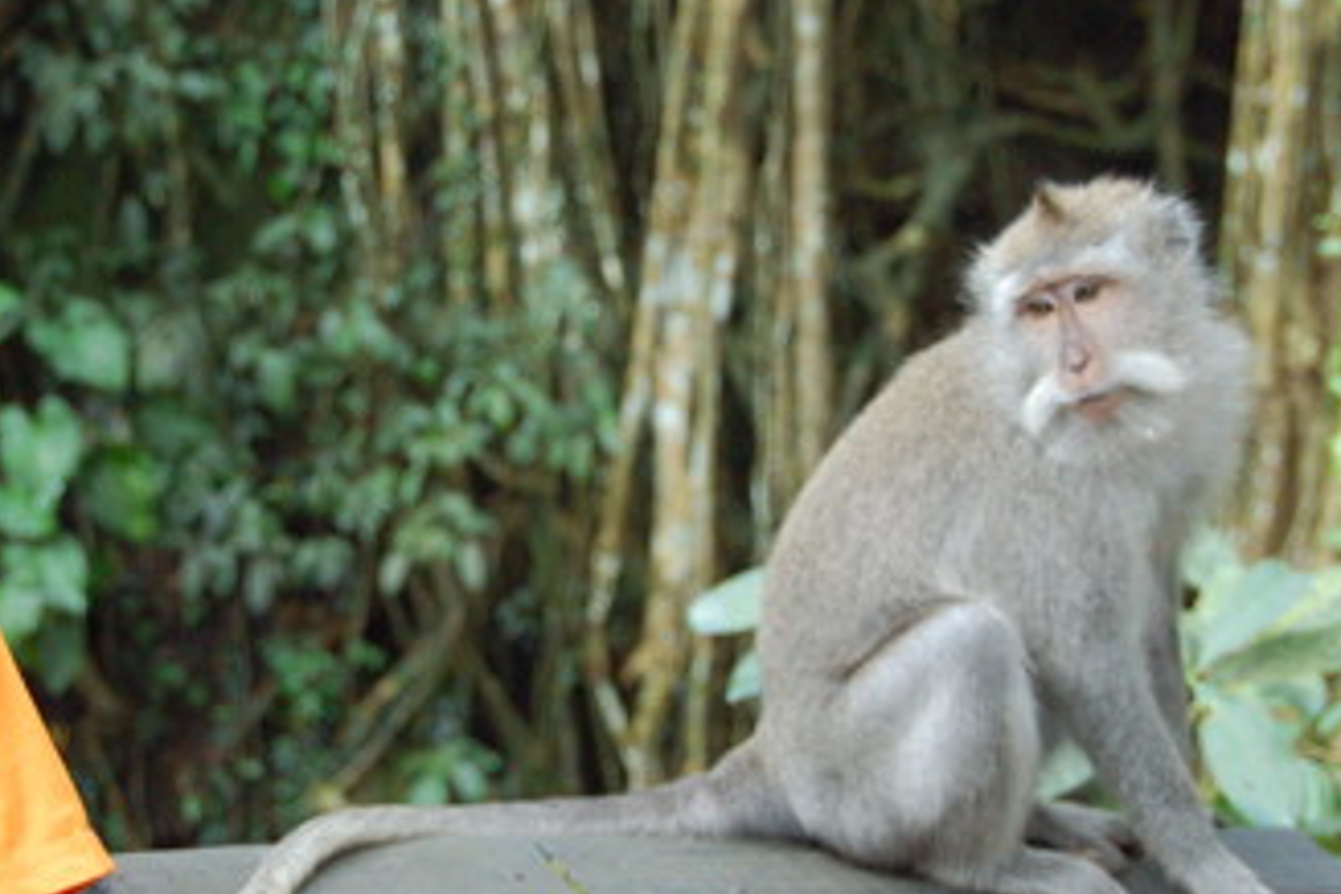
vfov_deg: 12.3
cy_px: 439
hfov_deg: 18.3
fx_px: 4134
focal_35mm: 111
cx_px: 344
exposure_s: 1/40
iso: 1600
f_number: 4.8
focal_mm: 44
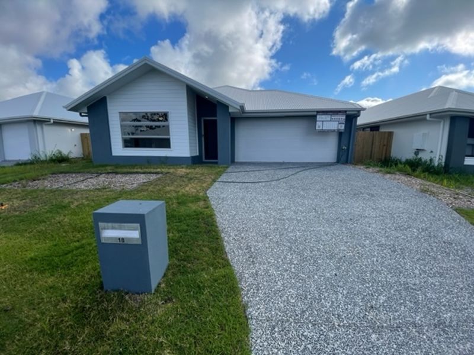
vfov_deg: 89.9
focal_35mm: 13
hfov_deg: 106.2
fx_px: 178
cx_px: 237
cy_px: 178
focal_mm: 1.55
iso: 25
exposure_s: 1/905
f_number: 2.4
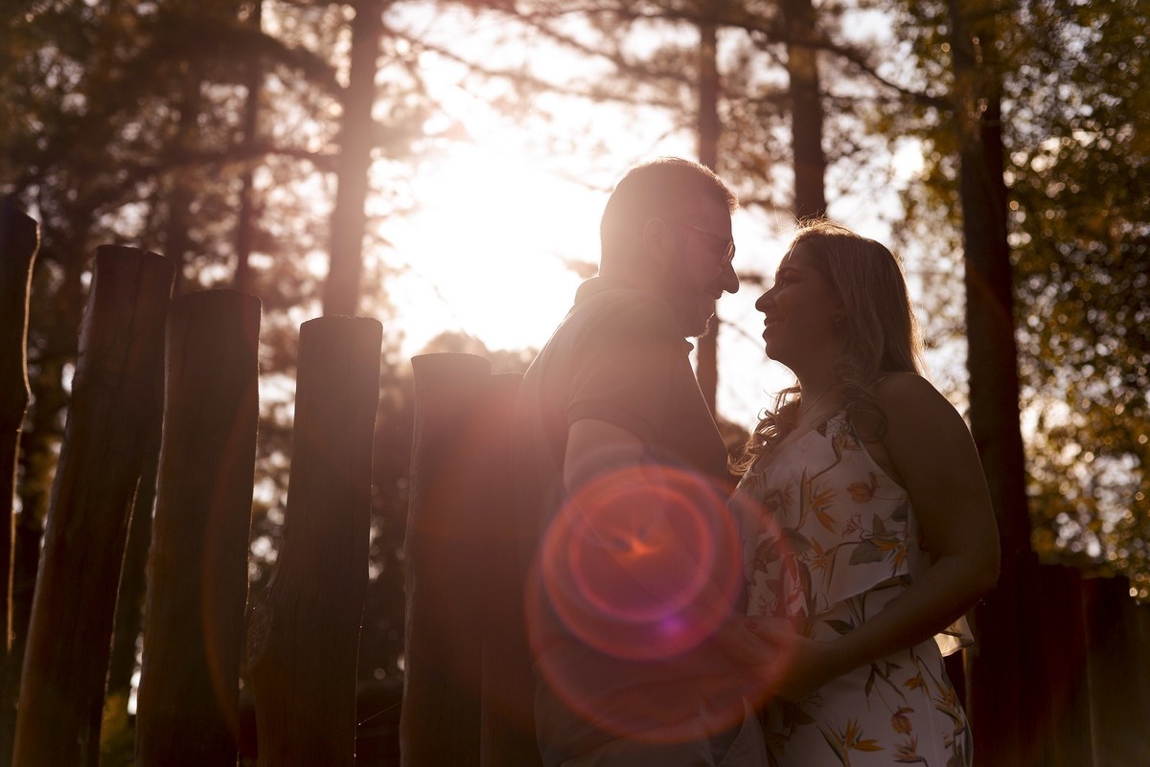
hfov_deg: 39.6
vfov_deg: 27.0
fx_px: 1598
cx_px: 575
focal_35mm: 50
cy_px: 384
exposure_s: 1/4000
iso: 200
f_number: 2.8
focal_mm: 50
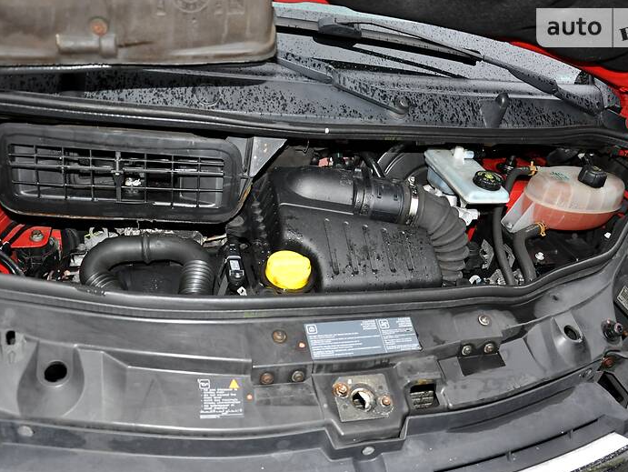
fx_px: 545
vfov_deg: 46.8
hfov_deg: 59.9
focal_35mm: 30
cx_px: 317
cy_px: 239
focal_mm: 18
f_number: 4
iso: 800
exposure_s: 1/60
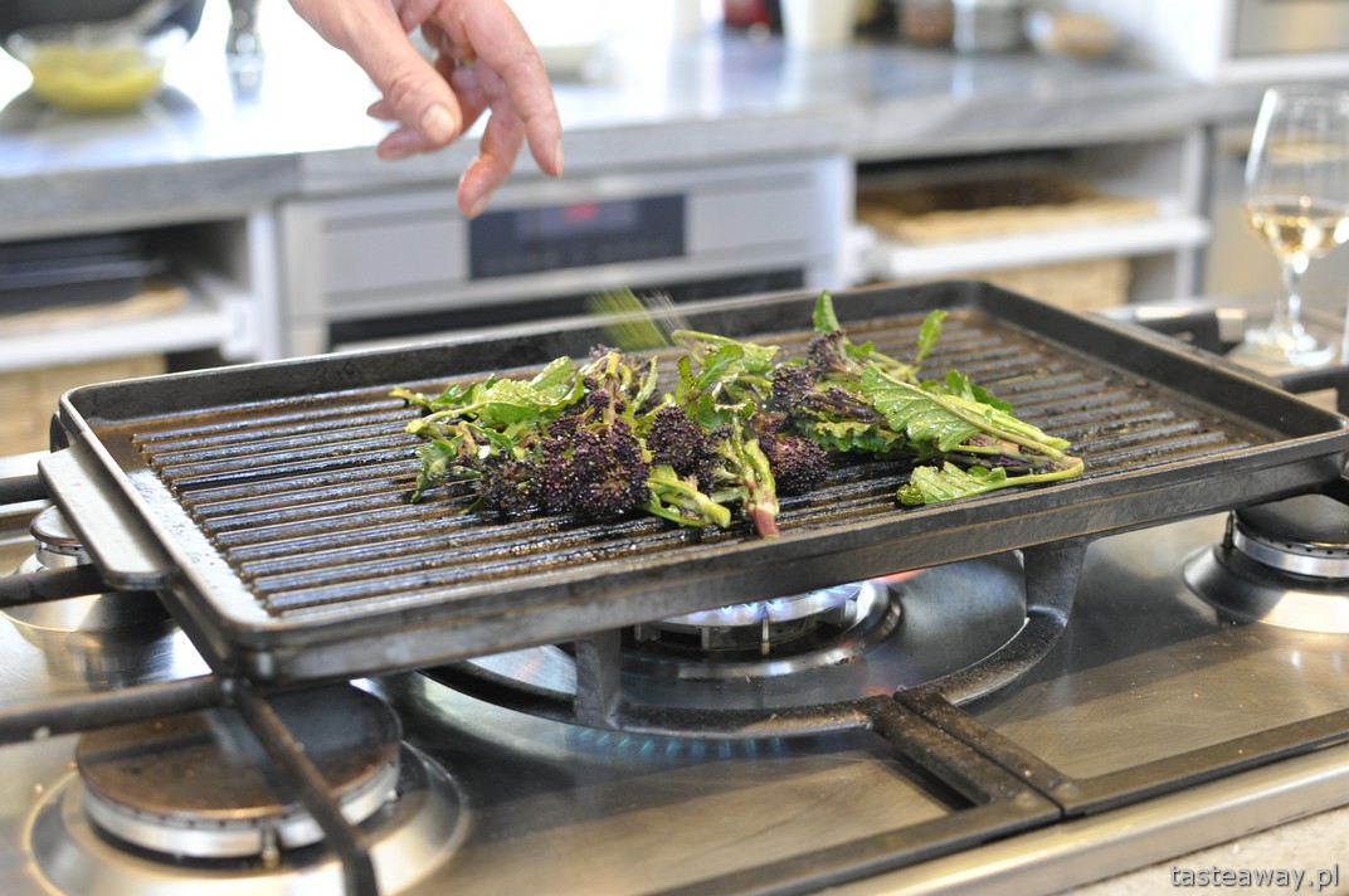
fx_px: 1965
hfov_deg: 37.9
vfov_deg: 25.7
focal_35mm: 52
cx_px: 674
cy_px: 448
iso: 800
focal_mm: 35
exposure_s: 1/60
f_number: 4
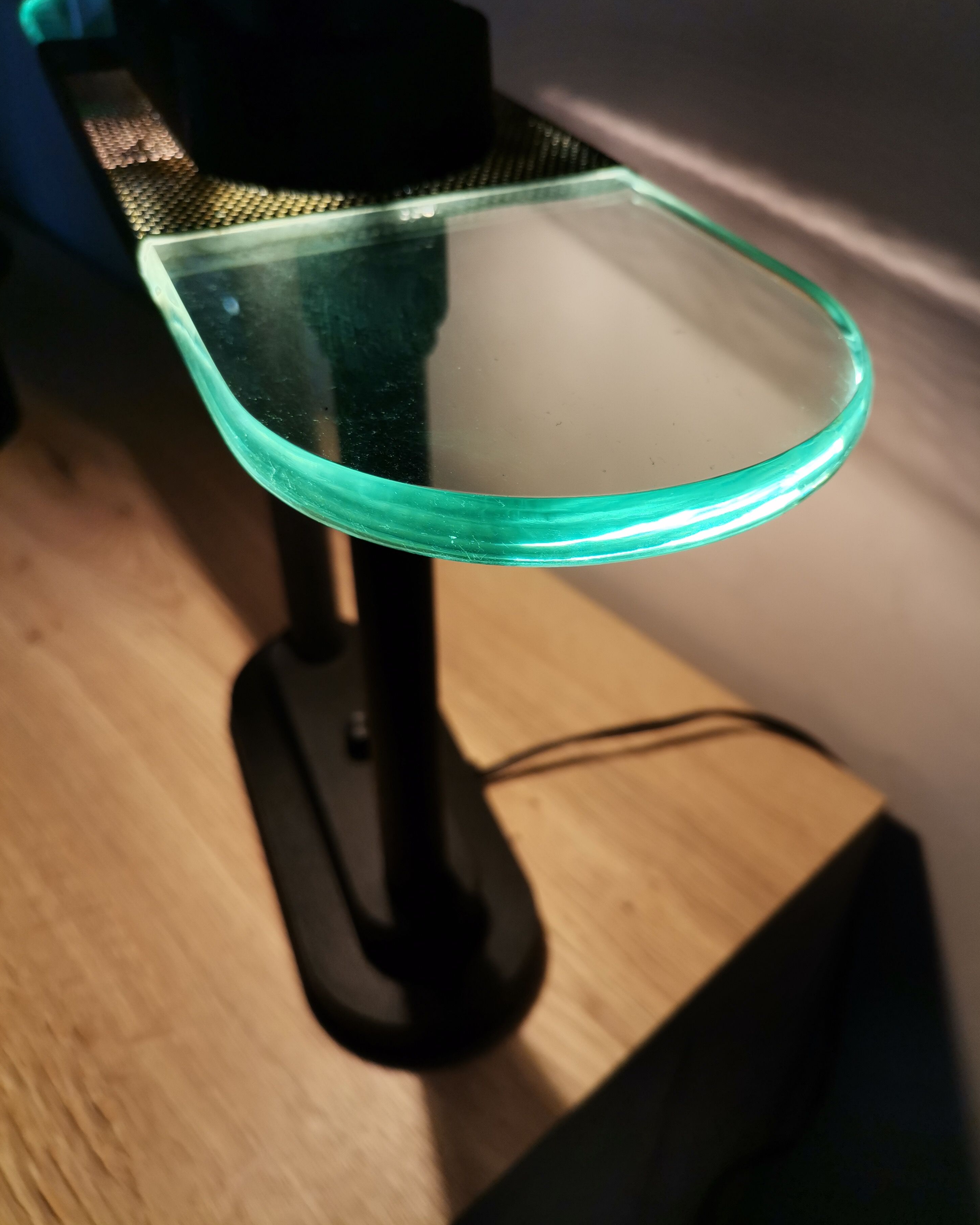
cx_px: 505
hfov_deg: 51.5
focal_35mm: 28
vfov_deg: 62.1
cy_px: 566
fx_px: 1015
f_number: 2.4
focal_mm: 4.75
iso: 50
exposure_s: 1/160
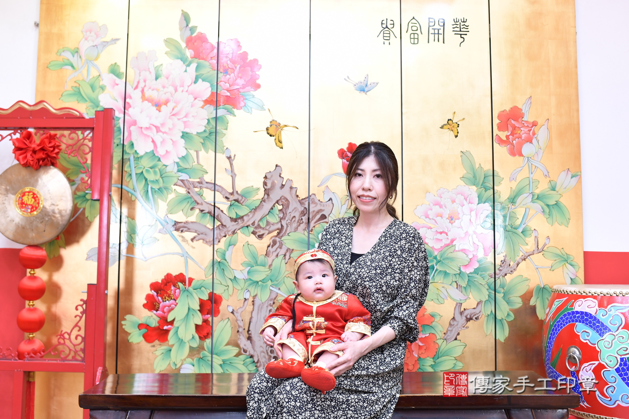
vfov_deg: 37.9
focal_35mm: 35
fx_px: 611
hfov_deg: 54.4
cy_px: 210
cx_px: 314
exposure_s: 1/200
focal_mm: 35
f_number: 4.5
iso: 1000
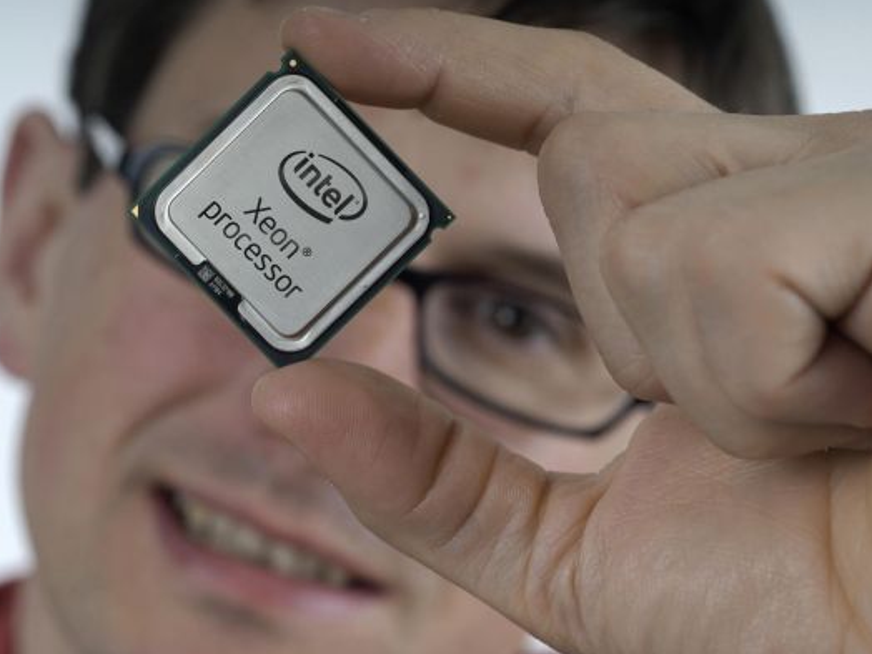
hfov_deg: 19.8
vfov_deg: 14.9
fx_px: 2494
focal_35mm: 99
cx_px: 446
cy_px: 325
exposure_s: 1/250
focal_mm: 60
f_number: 6.3
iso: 100
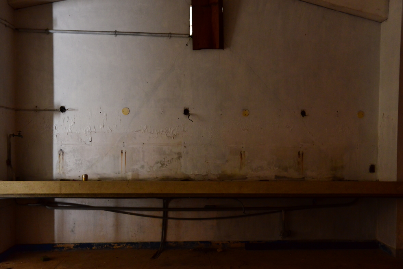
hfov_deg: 55.8
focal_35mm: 34
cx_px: 202
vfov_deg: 38.9
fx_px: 381
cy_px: 134
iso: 5000
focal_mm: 34
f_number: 5
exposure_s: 1/15
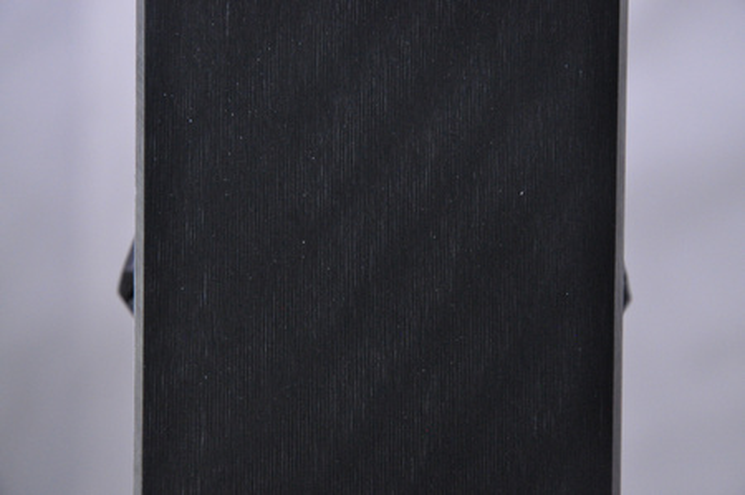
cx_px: 372
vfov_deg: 8.7
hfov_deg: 13.1
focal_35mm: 158
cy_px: 248
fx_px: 3256
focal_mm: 105
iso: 3200
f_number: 9.5
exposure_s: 1/125
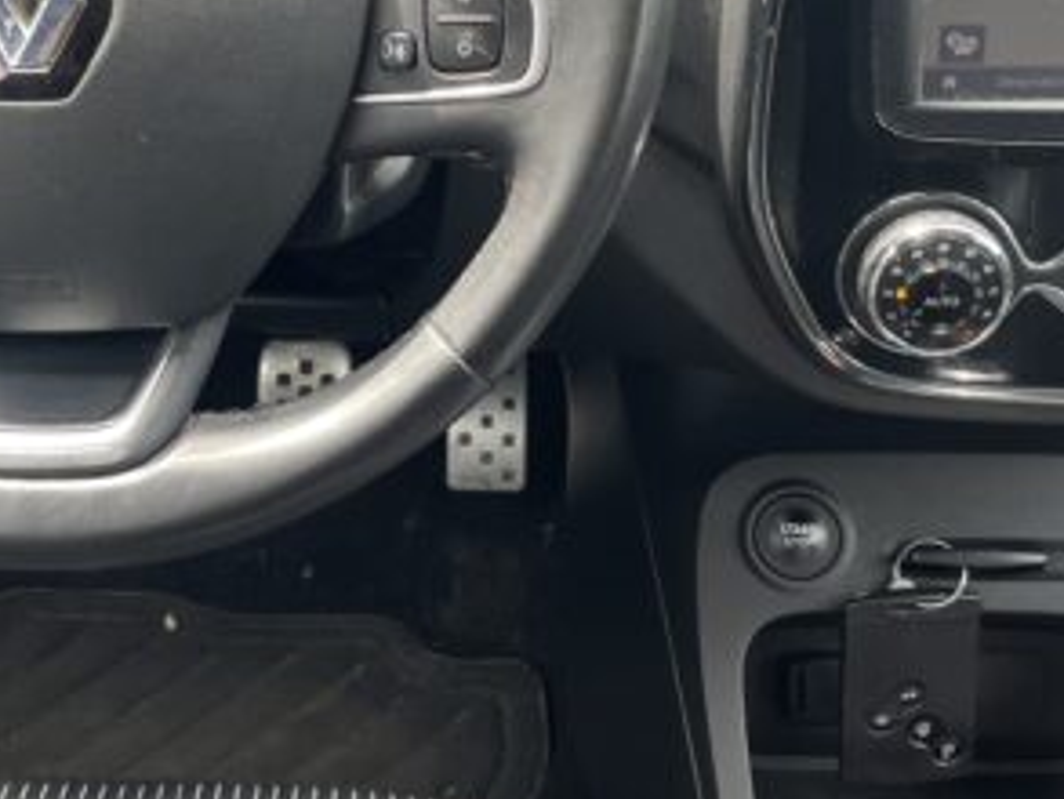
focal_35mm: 71
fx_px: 2183
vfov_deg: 20.6
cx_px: 316
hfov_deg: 27.1
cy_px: 243
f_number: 1.6
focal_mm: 4.2
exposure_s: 1/121
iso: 50
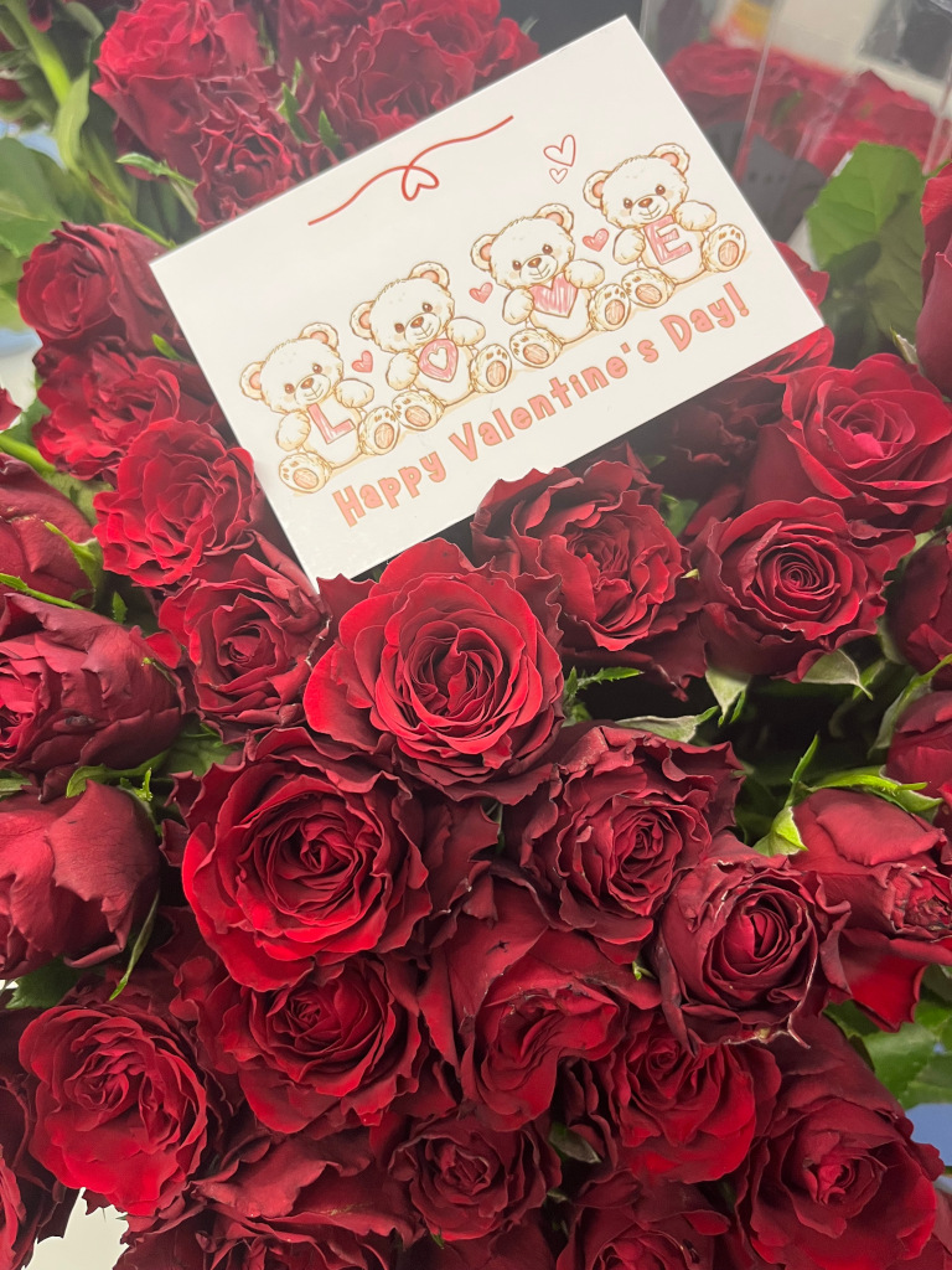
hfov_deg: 53.1
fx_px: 953
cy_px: 635
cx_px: 476
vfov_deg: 67.3
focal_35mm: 26
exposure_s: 1/50
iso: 80
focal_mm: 5.1
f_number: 1.6
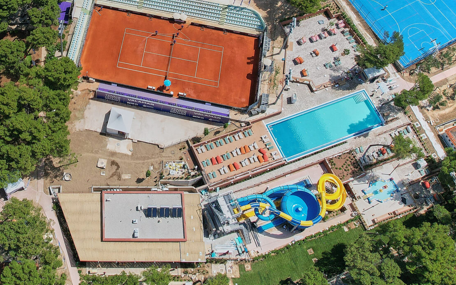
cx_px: 85
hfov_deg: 37.4
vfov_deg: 24.0
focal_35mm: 52
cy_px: 14
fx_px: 646
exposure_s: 1/2500
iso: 120
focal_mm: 8.38
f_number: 2.8
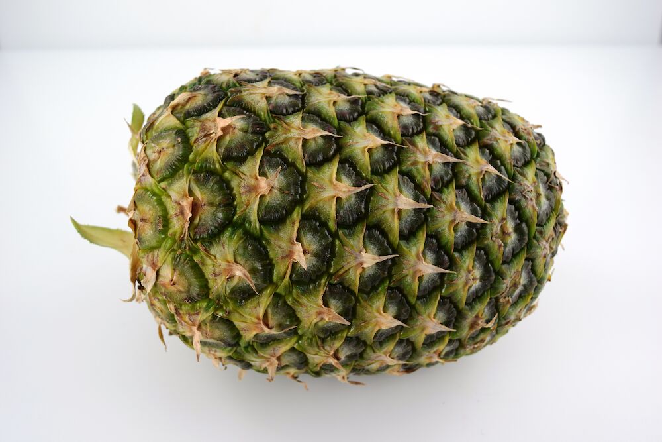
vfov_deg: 34.2
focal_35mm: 39
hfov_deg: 49.5
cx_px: 331
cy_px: 221
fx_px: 717
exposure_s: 1/125
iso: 400
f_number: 5.6
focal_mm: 26
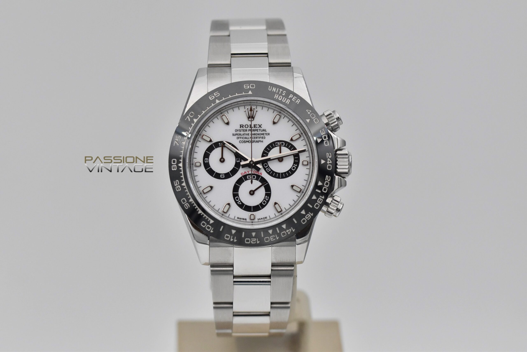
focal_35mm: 135
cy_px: 176
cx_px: 264
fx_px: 1978
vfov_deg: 10.2
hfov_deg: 15.2
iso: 1600
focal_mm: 90
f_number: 6.3
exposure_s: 1/500
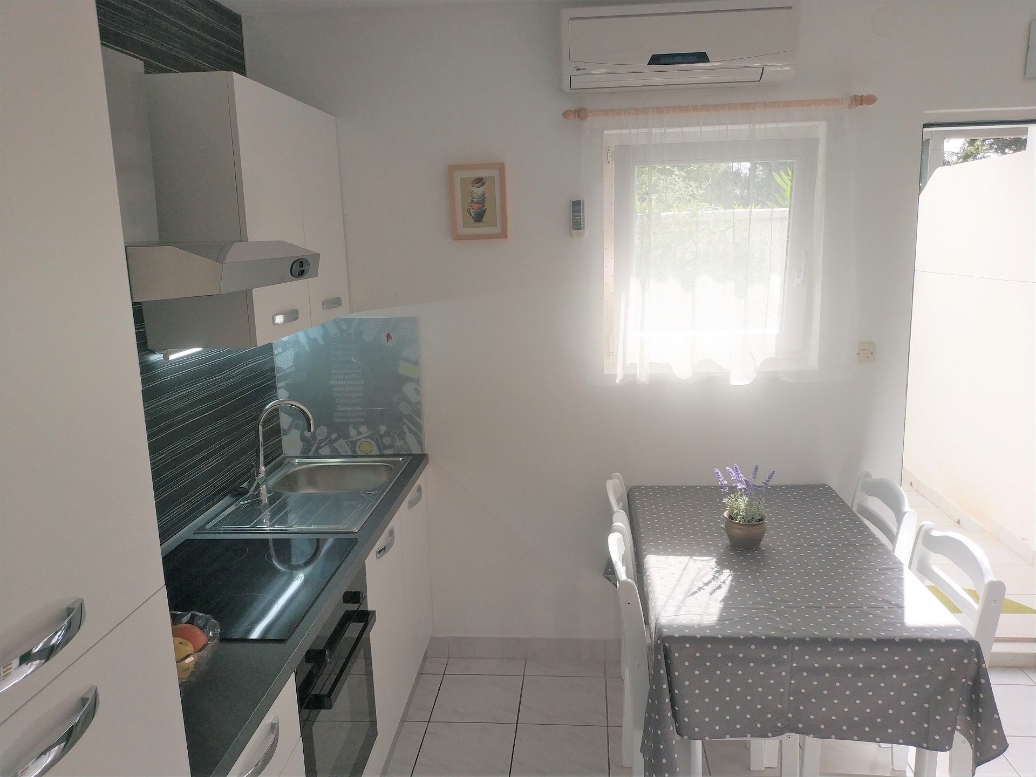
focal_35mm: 32
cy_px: 388
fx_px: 958
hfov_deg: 56.8
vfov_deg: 44.2
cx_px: 518
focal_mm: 4.5
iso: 130
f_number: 2
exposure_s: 1/276
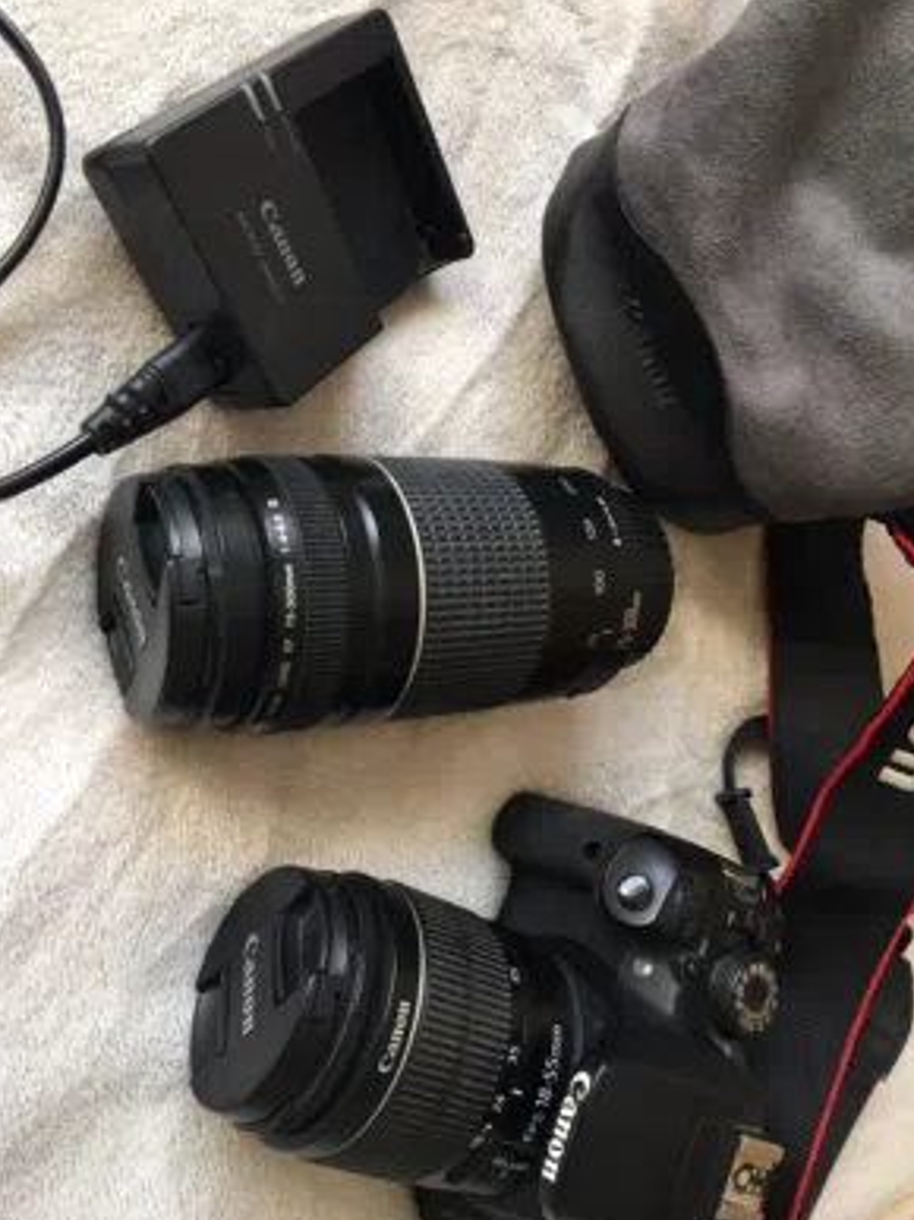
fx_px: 1057
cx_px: 460
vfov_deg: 60.0
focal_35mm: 30
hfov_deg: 46.8
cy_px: 612
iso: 40
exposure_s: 1/17
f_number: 2.2
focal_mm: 4.15
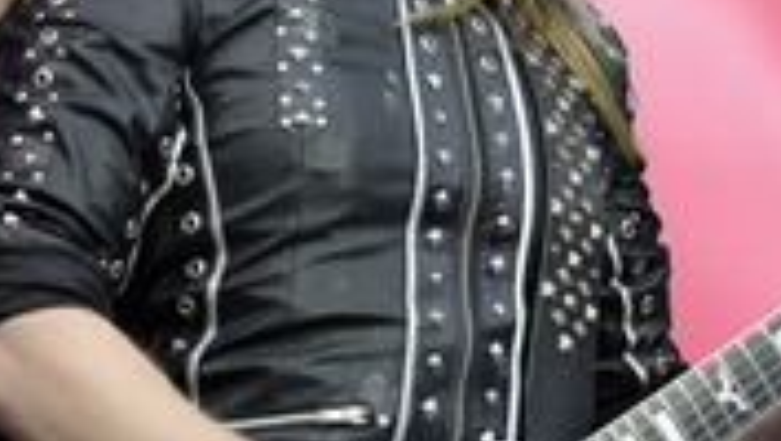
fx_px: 6903
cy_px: 123
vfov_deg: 3.7
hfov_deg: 6.5
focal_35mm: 333
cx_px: 311
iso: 400
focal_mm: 125
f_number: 2.8
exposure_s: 1/800
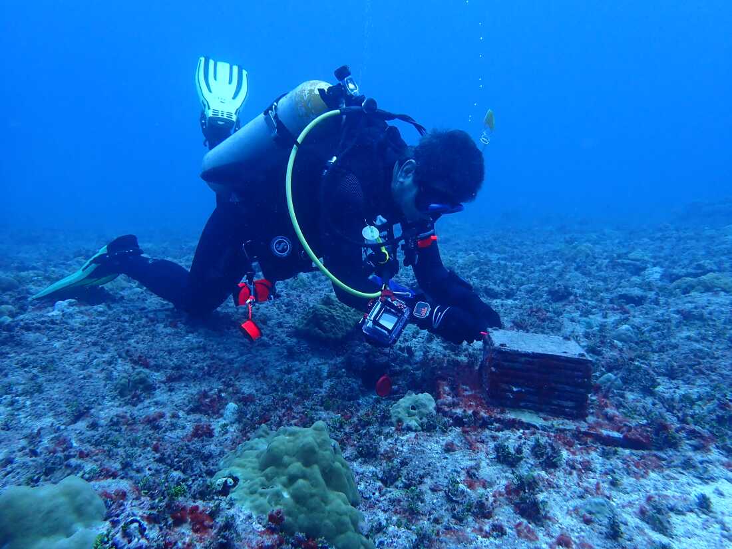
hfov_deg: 69.4
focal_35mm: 25
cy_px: 274
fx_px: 529
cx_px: 366
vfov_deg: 54.9
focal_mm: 4.5
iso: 160
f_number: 2.8
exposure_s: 1/125
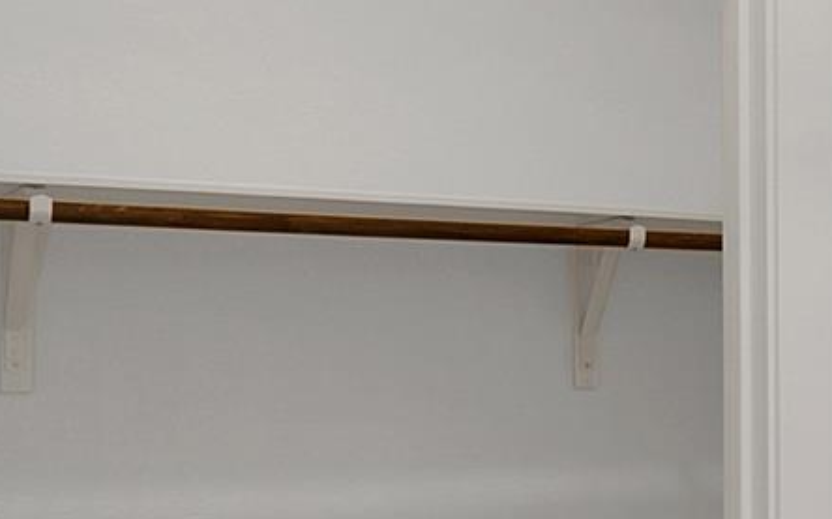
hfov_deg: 18.1
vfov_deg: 16.2
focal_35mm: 80
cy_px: 361
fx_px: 1813
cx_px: 1638
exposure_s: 1/13
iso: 160
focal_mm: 17
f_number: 9
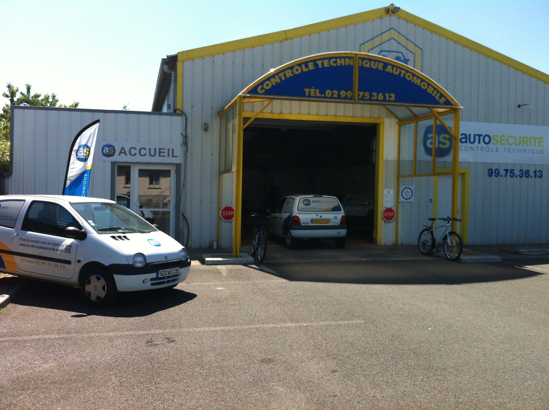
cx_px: 274
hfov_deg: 52.7
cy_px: 205
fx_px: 554
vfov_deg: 40.6
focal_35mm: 35
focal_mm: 3.85
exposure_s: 1/862
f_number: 2.8
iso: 80
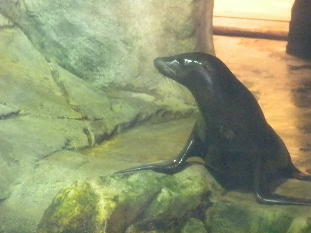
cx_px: 156
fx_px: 2336
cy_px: 116
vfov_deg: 5.7
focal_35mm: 260
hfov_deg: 7.6
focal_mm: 46.2
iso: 3200
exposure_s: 1/30
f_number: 5.3
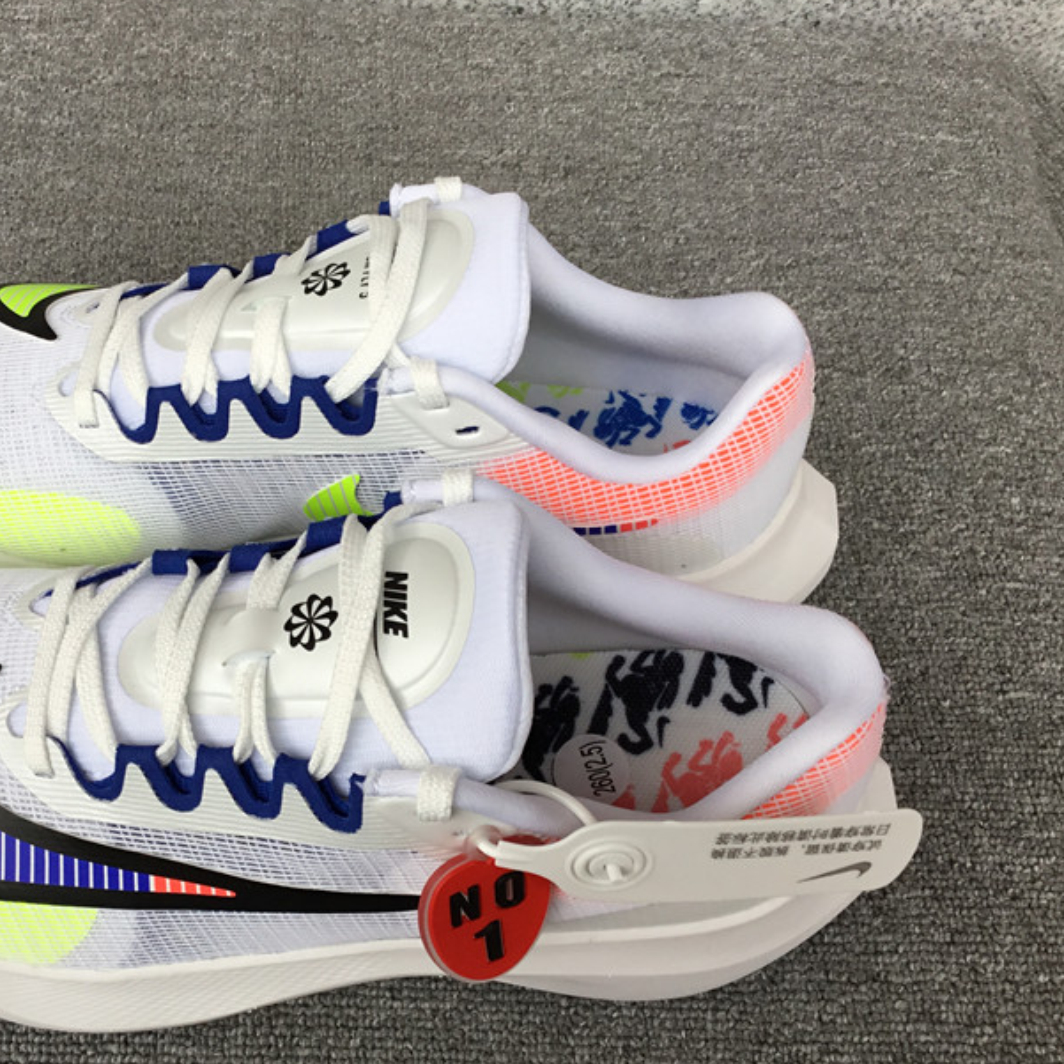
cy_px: 587
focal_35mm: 41
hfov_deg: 40.2
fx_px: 1426
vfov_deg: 40.9
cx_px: 324
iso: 32
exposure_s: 1/50
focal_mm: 3.3
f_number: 2.4
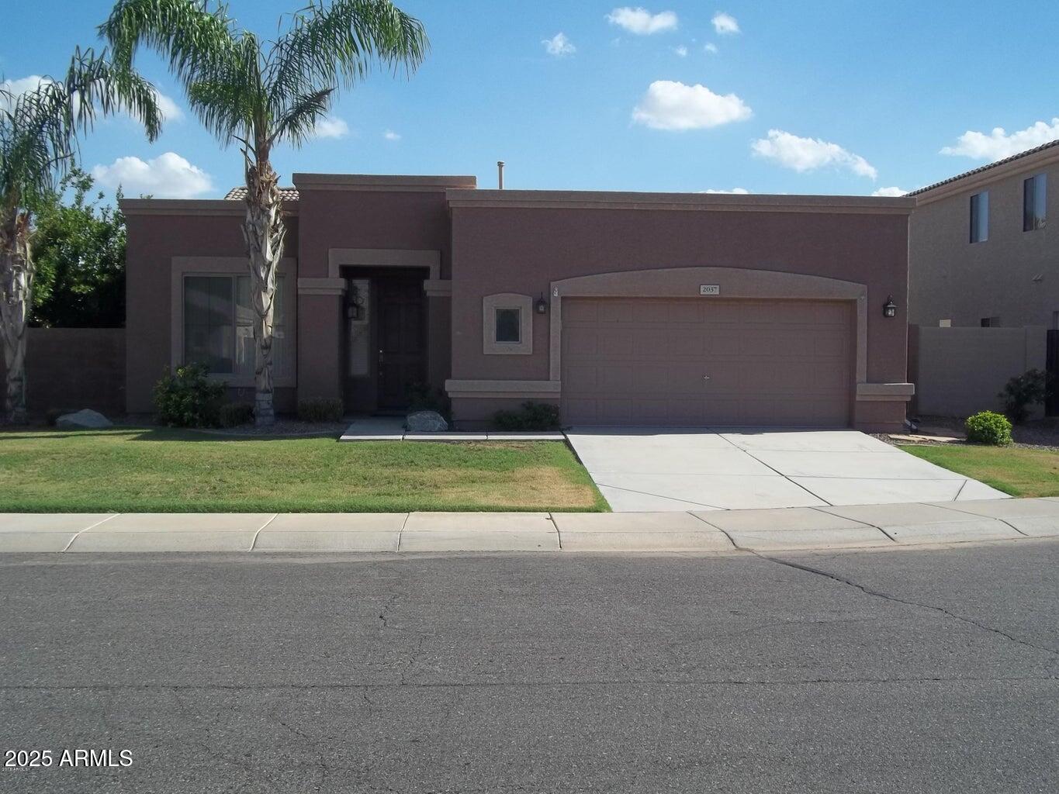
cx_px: 530
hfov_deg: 47.9
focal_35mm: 39
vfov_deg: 36.8
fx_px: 1193
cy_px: 397
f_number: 9.9
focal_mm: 7.1
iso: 64
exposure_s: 1/125
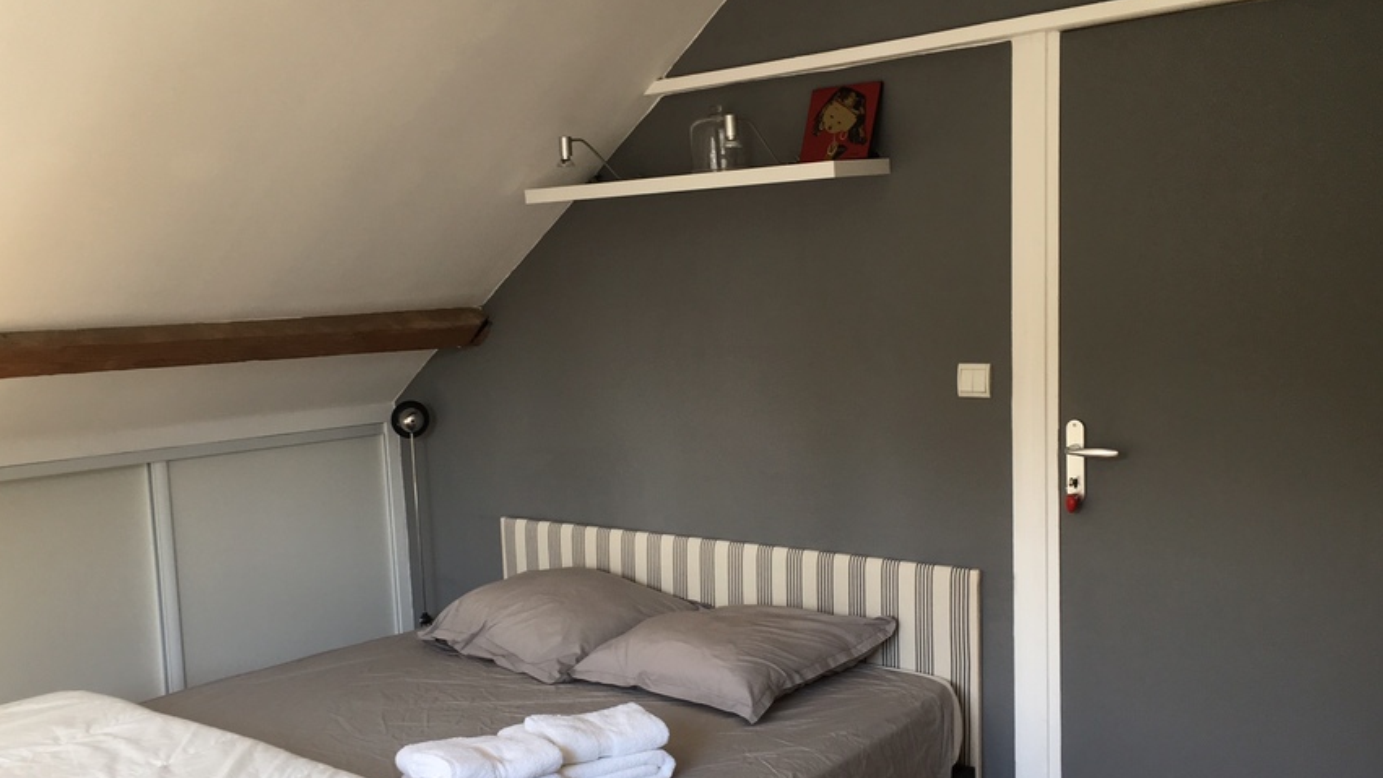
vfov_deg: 31.2
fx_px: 1394
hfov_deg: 52.8
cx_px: 665
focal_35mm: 38
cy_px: 422
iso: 32
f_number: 2.2
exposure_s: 1/50
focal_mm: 4.15
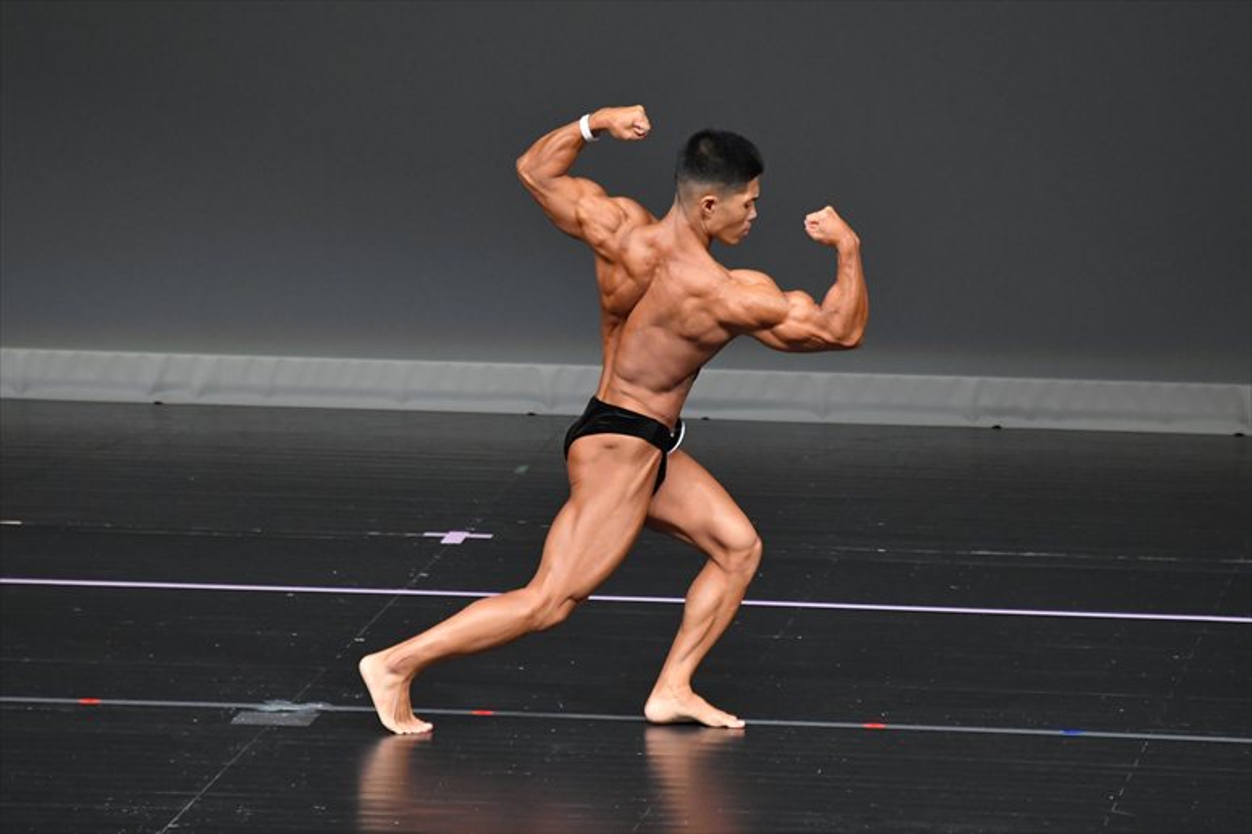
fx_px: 13035
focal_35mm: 375
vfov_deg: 3.7
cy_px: 417
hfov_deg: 5.5
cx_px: 626
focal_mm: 250
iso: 4000
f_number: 5.6
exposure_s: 1/400
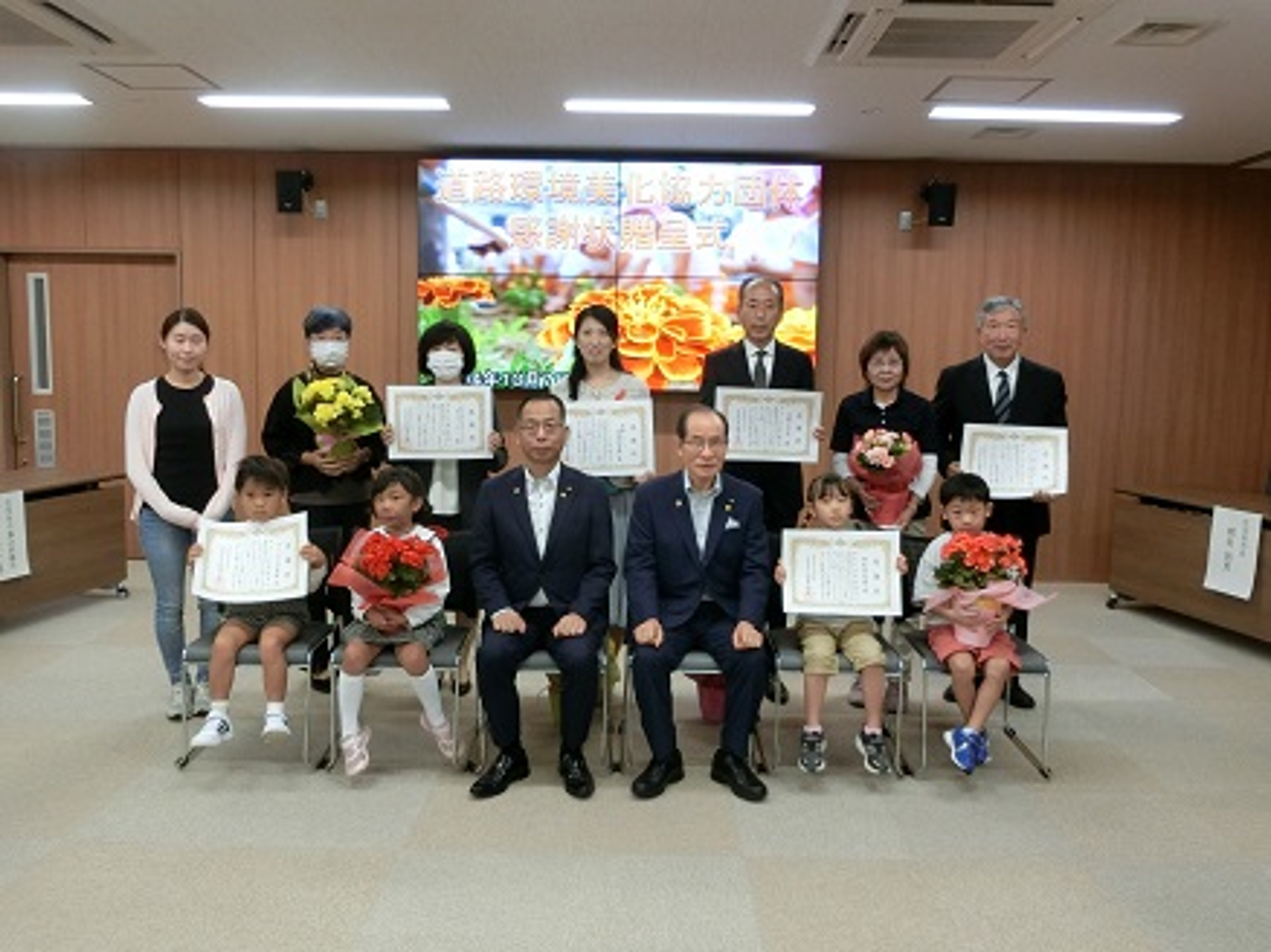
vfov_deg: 48.2
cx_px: 636
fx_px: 1064
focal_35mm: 29
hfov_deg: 61.7
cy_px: 476
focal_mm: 5.2
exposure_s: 1/80
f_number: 3.7
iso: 400
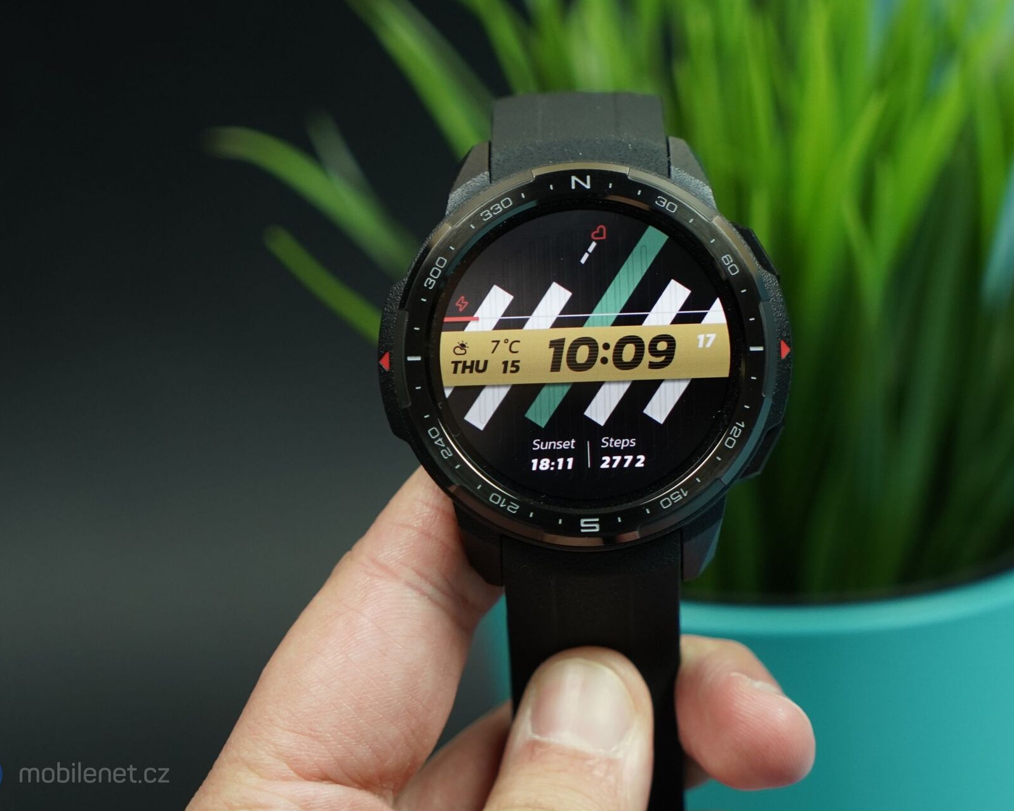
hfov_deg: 24.1
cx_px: 553
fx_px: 2370
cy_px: 406
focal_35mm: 79
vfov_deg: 19.4
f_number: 5
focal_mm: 70
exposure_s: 1/200
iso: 1250
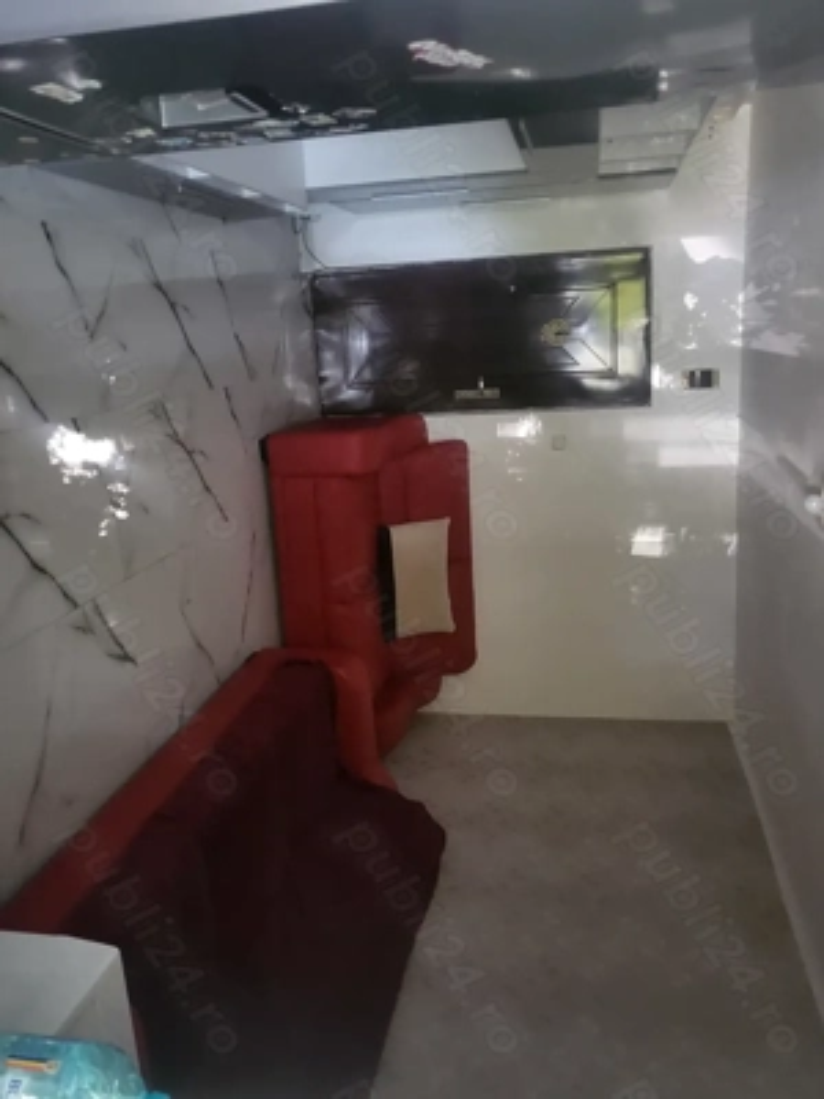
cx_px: 412
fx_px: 825
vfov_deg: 67.3
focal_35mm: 26
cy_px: 550
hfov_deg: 53.1
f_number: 1.8
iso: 1000
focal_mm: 4.25
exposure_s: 1/25
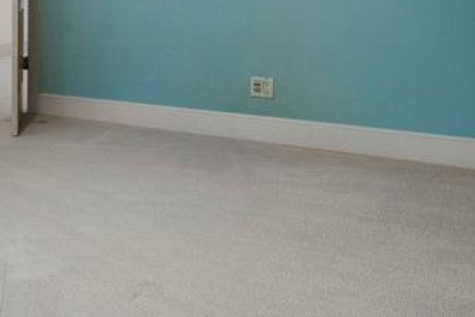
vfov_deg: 24.4
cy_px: -27
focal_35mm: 52
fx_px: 686
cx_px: -196
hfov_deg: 28.4
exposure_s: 1/1.67
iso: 100
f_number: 7.1
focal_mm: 16
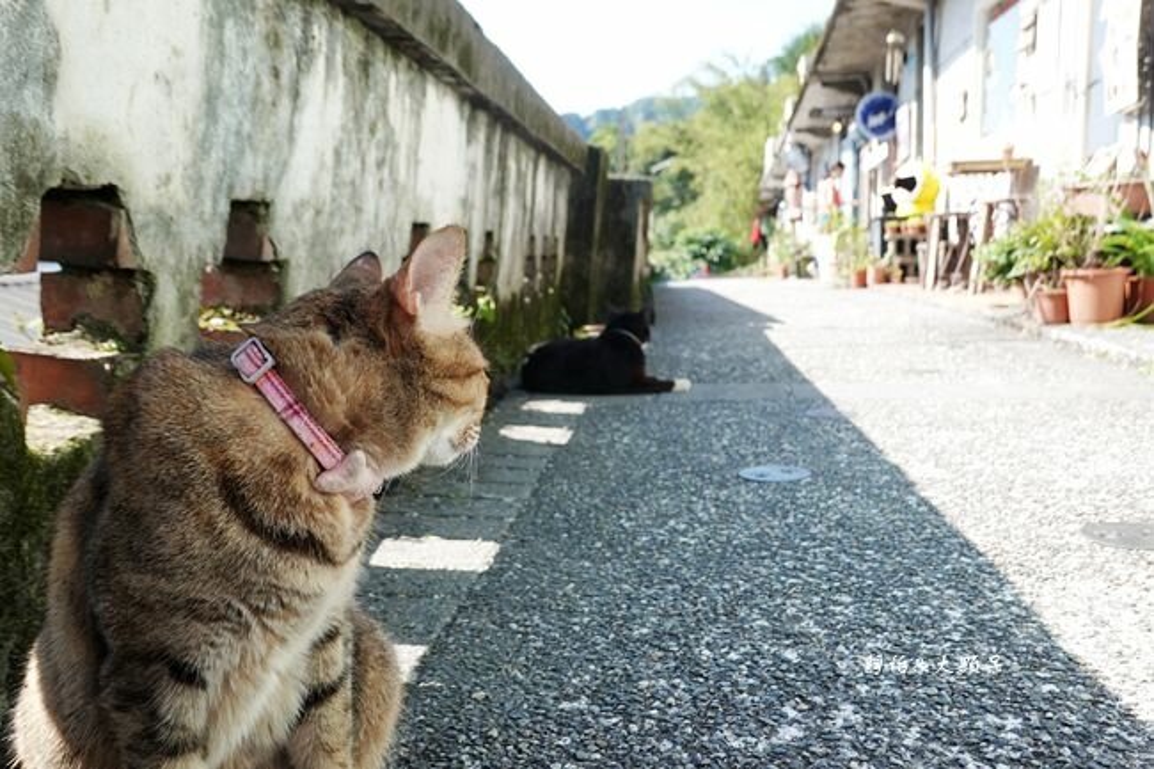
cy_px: 384
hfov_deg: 57.2
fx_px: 1058
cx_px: 577
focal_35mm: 33
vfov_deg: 39.9
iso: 125
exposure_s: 1/250
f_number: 3.5
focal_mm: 12.25
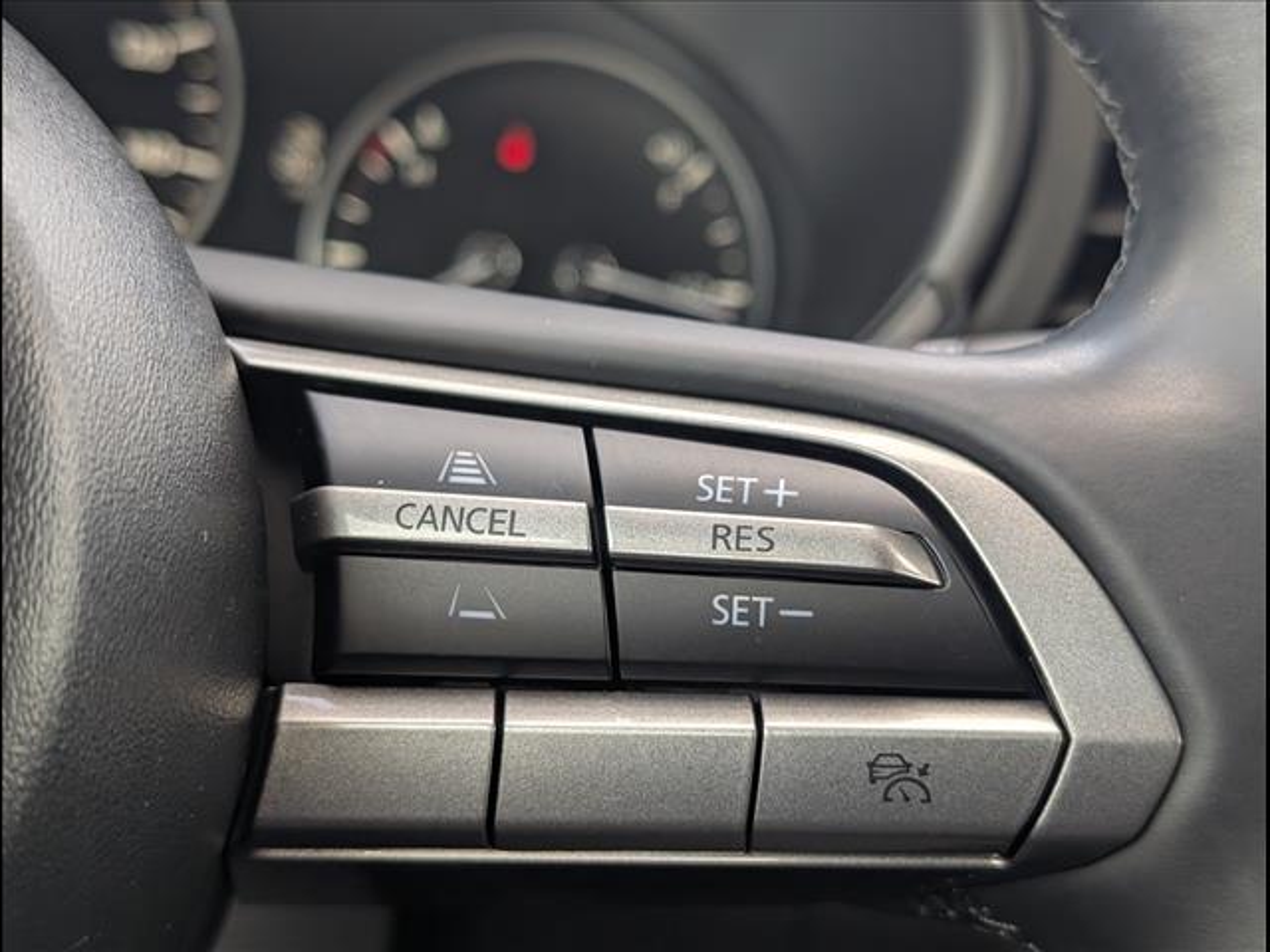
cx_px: 635
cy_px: 476
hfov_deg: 38.9
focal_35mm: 49
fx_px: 1798
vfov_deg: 29.7
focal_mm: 6.9
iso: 214
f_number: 1.68
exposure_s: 1/500
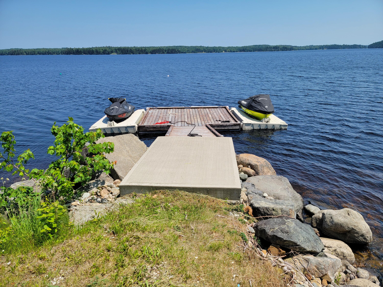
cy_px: 144
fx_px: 266
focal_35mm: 24
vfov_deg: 56.8
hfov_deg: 71.6
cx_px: 192
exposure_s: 1/986
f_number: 1.8
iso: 16
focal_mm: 6.7
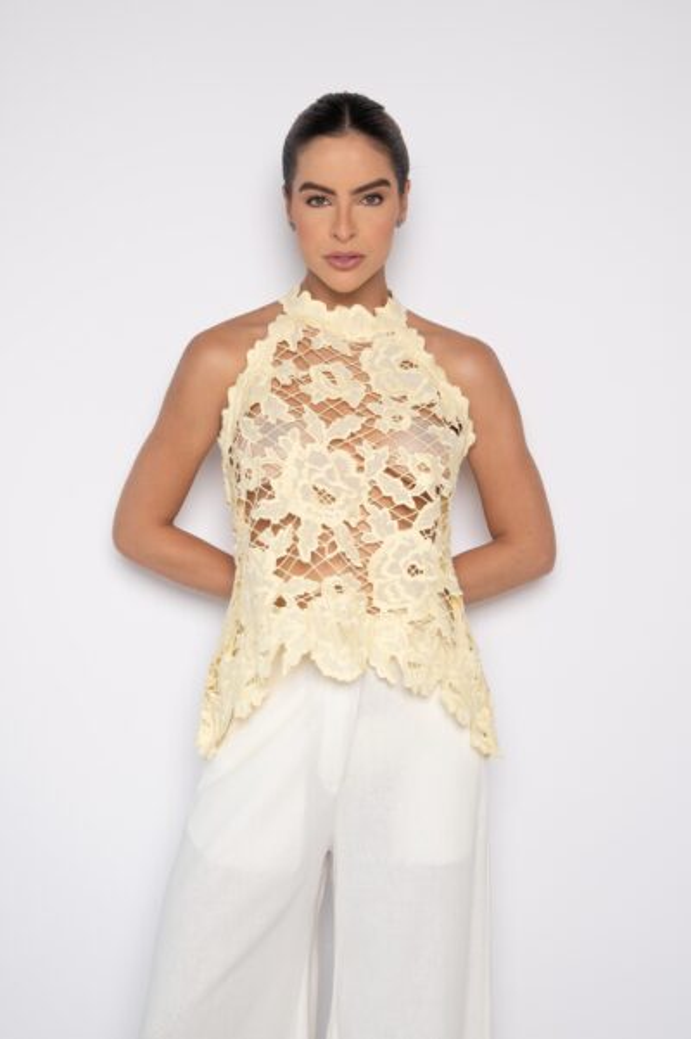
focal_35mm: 48
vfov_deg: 41.1
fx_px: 1383
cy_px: 520
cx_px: 346
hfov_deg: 28.0
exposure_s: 1/125
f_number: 5.6
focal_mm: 48
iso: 250
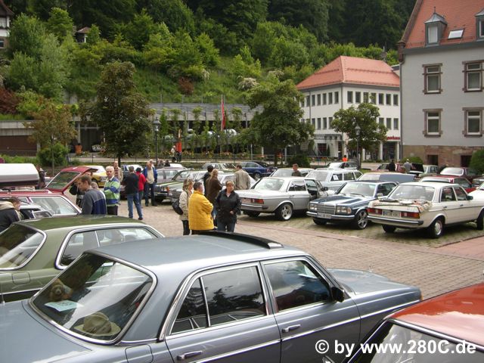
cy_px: 182
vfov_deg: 37.7
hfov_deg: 49.0
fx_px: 531
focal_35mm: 38
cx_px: 242
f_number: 2.7
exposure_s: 1/160
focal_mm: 6.2
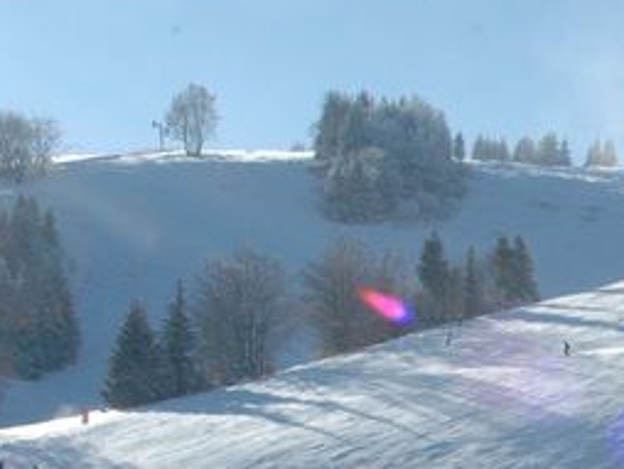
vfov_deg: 10.7
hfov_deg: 13.4
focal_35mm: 135
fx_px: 2436
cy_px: 657
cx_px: 1034
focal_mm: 28
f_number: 20
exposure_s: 1/400
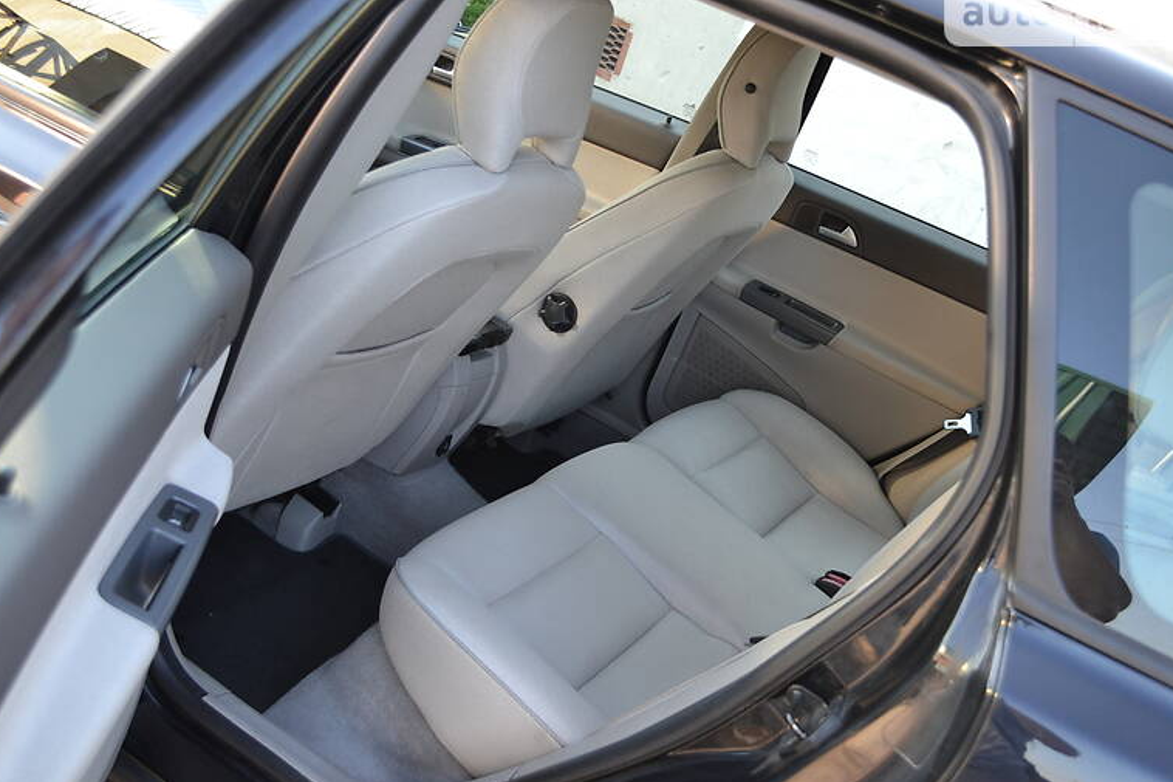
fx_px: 1238
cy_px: 374
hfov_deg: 50.7
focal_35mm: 38
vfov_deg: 35.0
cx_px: 571
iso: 400
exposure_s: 1/100
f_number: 5
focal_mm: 24
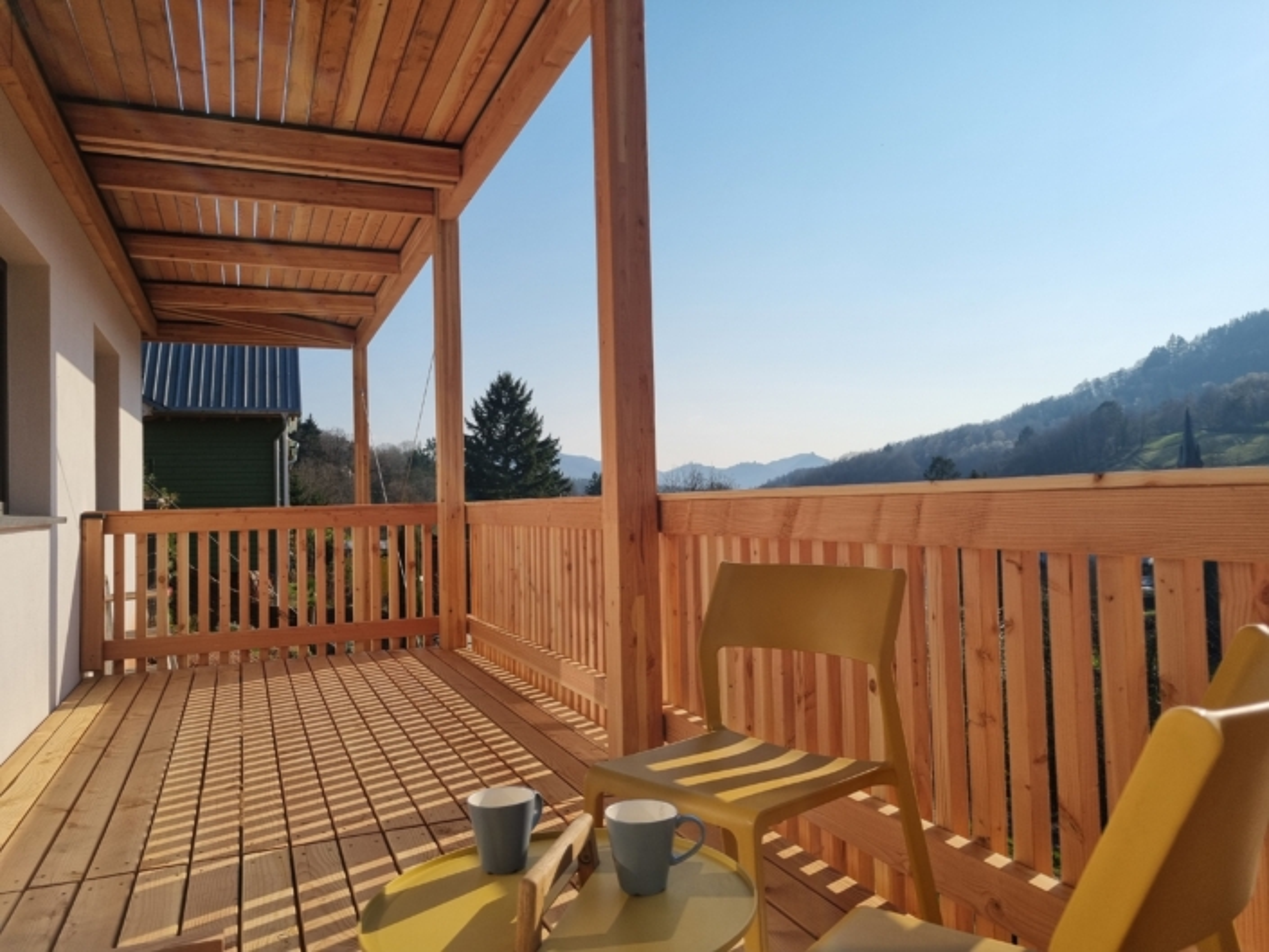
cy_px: 476
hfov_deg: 67.3
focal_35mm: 26
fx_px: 953
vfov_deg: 53.1
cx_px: 634
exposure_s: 1/4816
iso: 50
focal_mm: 5.4
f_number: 1.8
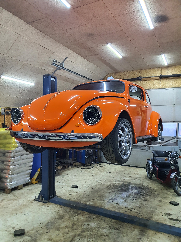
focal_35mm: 26
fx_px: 181
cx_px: 90
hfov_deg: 53.1
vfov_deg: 67.3
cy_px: 121
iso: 400
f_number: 2.4
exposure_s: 1/50
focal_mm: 4.3
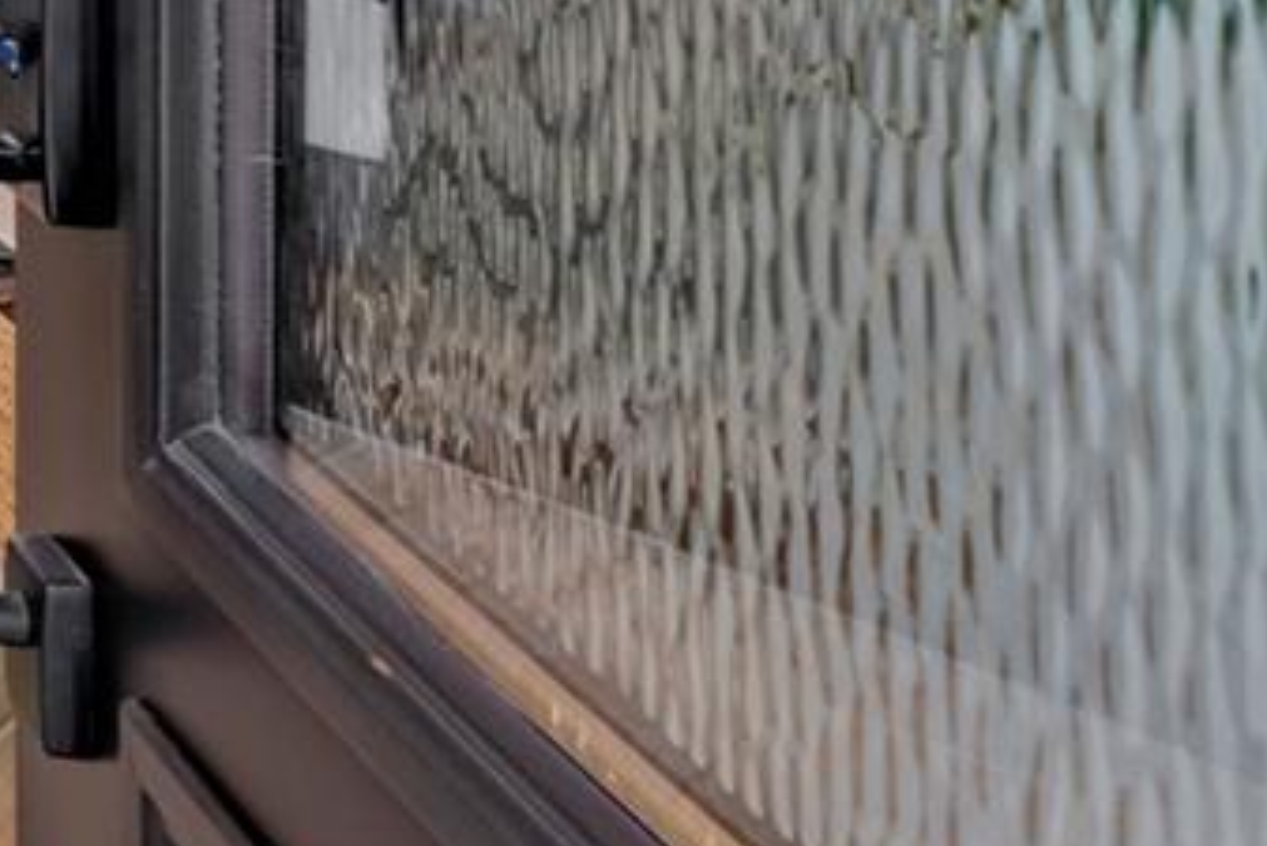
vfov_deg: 14.0
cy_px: -752
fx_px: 2993
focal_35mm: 85
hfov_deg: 17.4
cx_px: -1252
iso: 800
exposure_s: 1/4
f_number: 8
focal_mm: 14
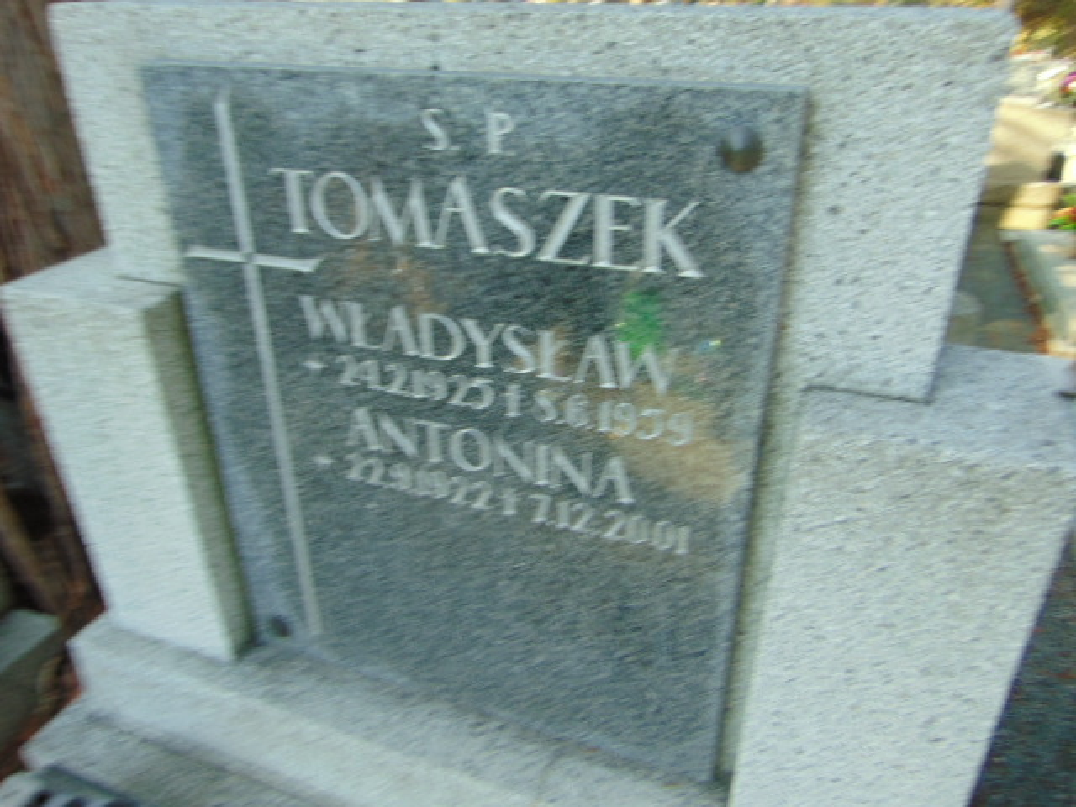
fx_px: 777
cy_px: 404
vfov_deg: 54.9
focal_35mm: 25
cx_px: 538
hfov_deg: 69.4
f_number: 3
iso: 80
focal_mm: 4.5
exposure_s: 1/60
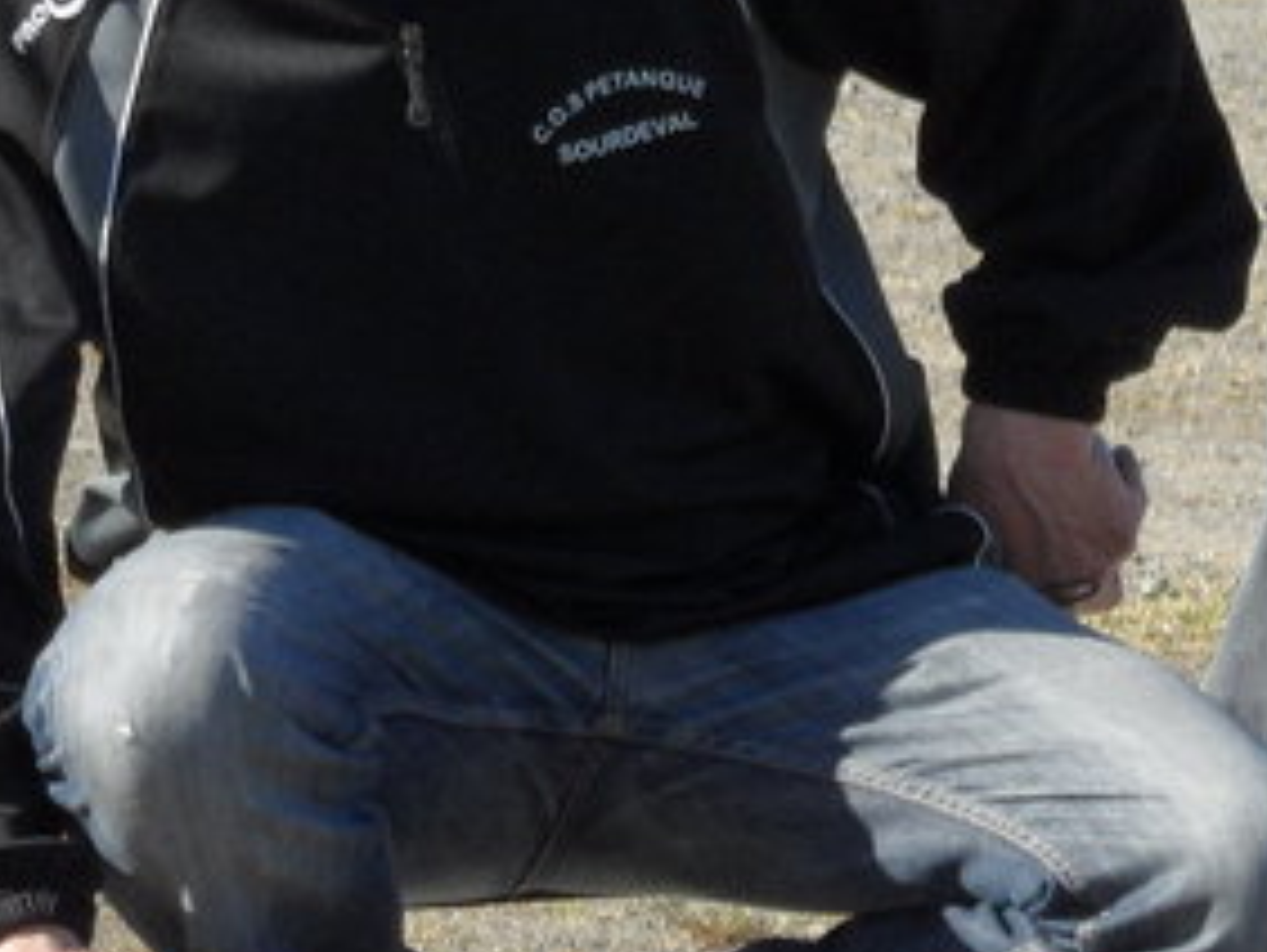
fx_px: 29929
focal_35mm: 817
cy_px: 301
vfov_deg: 1.8
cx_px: 535
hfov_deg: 2.4
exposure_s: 1/250
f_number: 5
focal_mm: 39.5
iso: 80
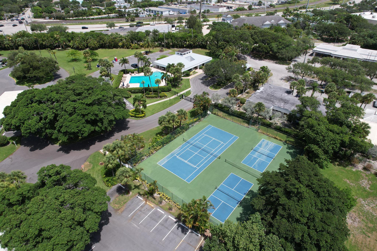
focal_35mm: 22
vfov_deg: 57.2
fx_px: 230
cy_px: 126
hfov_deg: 78.6
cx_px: 188
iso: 110
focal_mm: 8.38
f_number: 2.8
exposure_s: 1/2000
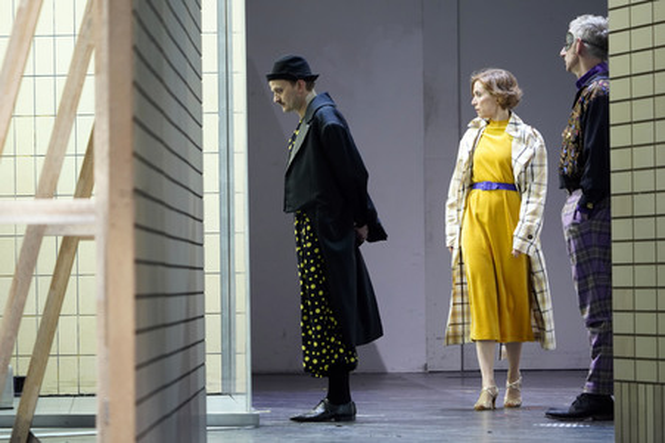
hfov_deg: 10.3
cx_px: 332
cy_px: 222
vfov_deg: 6.9
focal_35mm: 200
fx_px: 3692
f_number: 6.3
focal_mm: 200
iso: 3200
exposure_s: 1/80
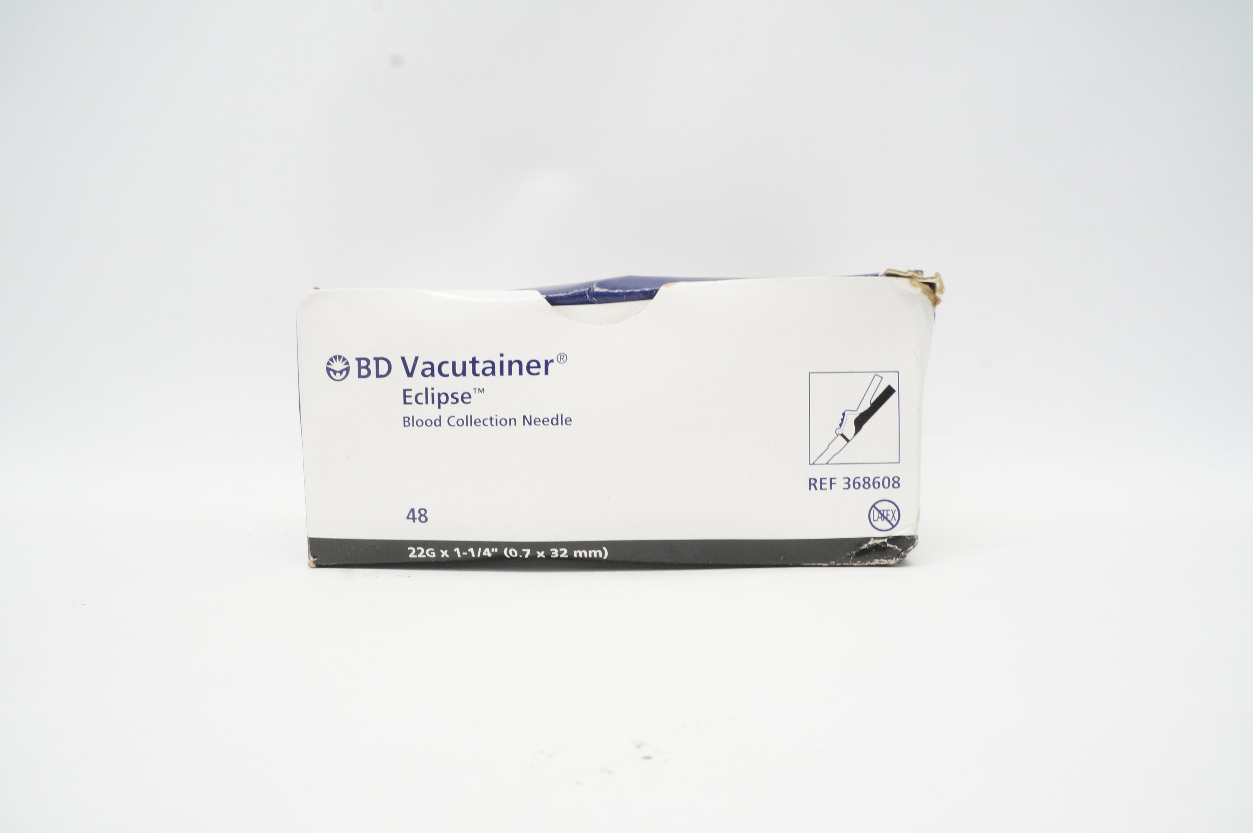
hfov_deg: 67.4
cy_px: 416
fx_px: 939
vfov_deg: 47.8
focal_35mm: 27
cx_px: 626
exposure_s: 1/13
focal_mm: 18
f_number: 13
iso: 800
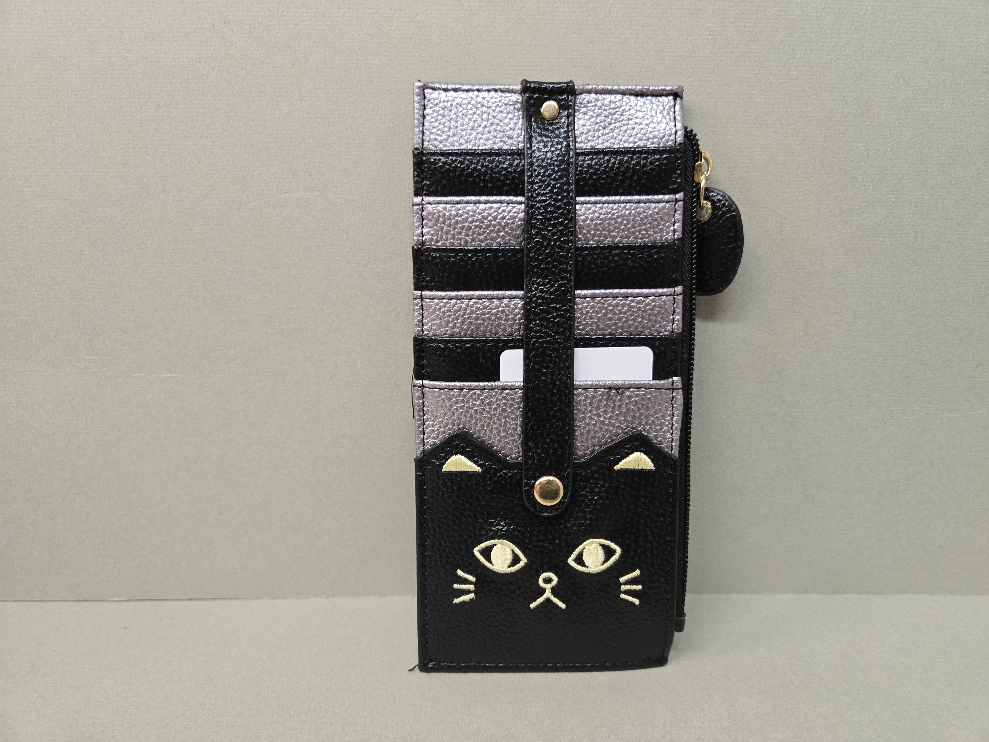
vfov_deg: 58.9
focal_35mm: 23
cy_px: 371
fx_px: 657
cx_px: 494
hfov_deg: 73.9
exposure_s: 1/100
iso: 320
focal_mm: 5.4
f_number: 1.8
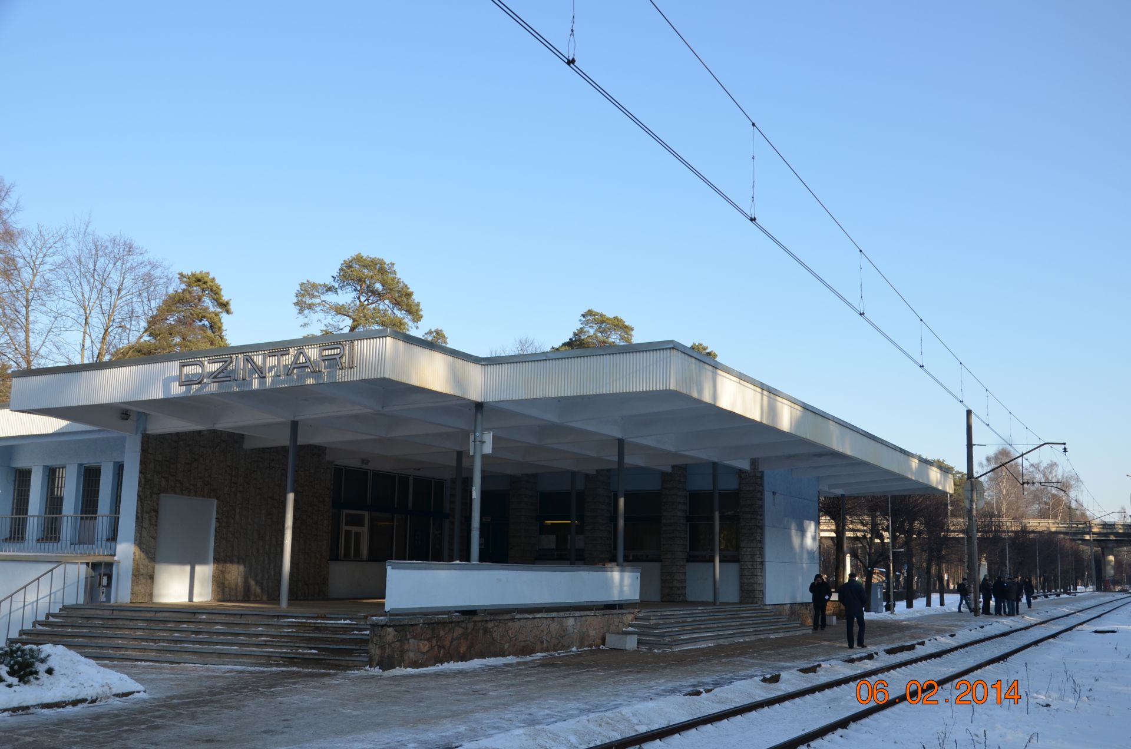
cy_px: 374
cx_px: 566
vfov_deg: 36.7
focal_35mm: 36
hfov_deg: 53.2
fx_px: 1129
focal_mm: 24
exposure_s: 1/250
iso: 180
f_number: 8
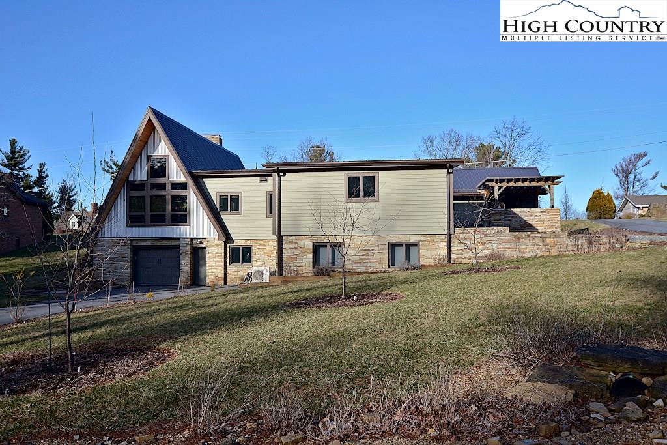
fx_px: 611
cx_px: 334
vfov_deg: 40.0
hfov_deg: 57.2
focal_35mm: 33
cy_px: 222
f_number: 4
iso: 100
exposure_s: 1/640
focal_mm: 22
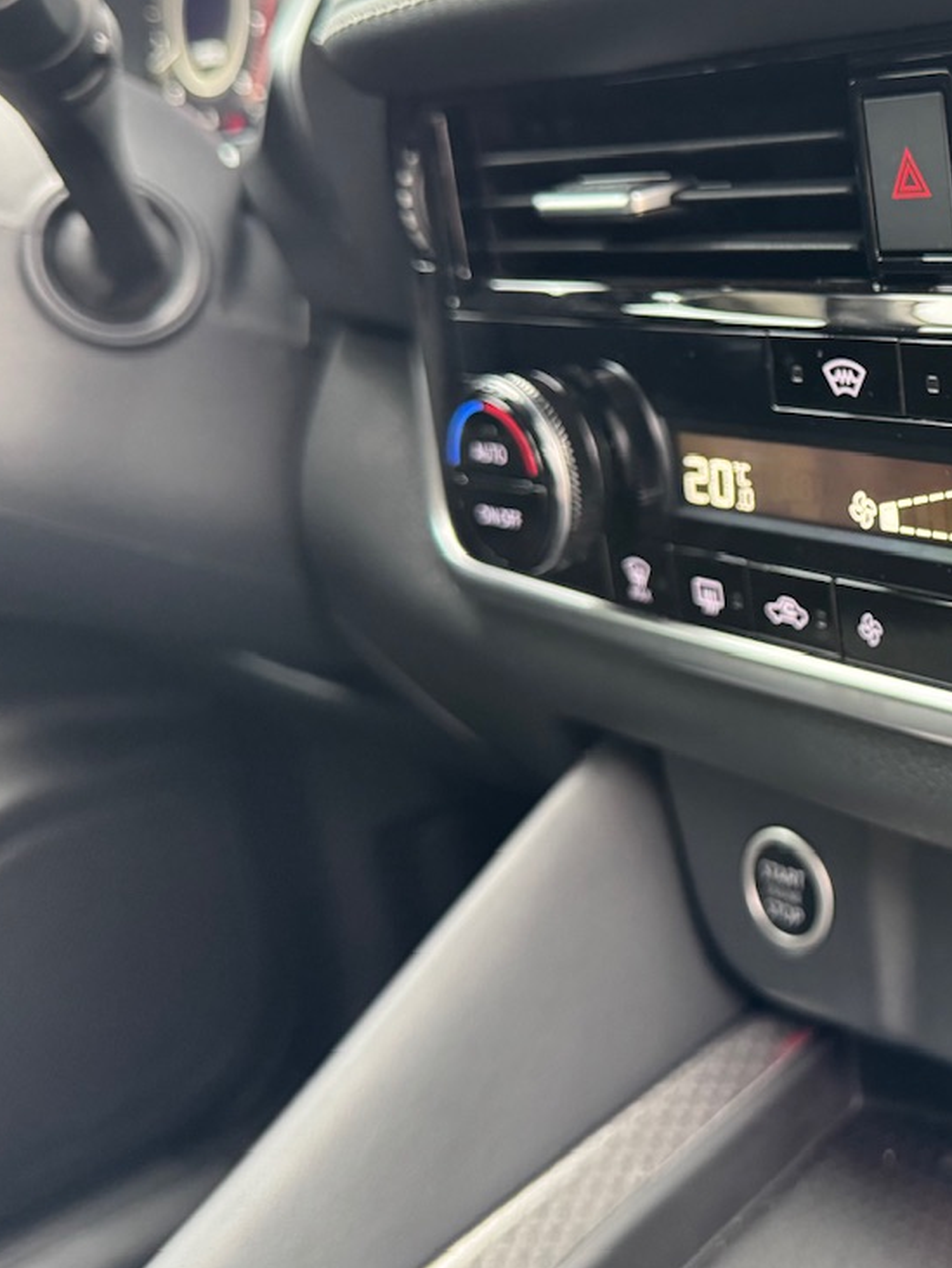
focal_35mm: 42
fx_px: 1539
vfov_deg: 44.5
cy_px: 498
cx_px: 975
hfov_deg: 31.5
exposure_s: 1/57
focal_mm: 6.76
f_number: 1.78
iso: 640
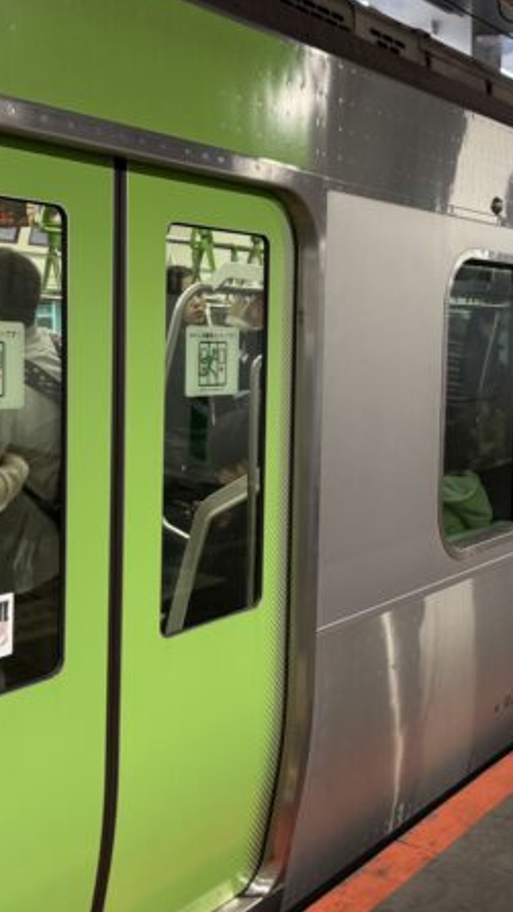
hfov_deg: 26.5
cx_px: 296
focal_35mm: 45
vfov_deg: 45.4
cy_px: 409
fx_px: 1088
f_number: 1.78
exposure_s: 1/112
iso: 200
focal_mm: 6.76
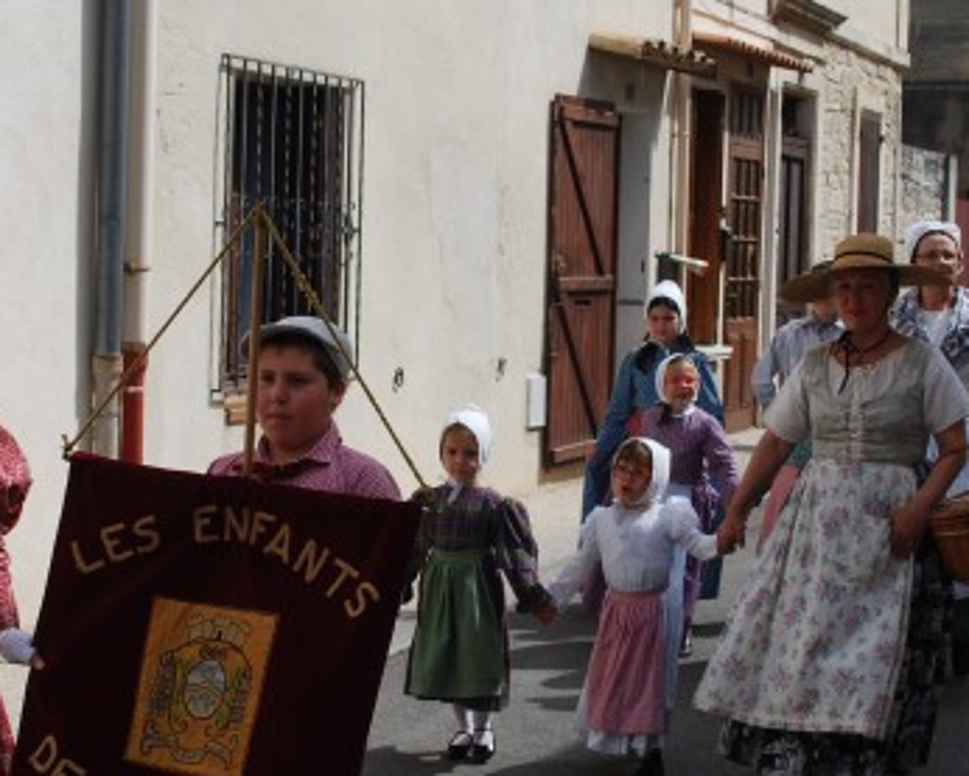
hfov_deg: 26.0
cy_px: 396
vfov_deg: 21.0
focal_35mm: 73
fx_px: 2094
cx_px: 434
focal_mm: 28
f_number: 8
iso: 100
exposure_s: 1/250
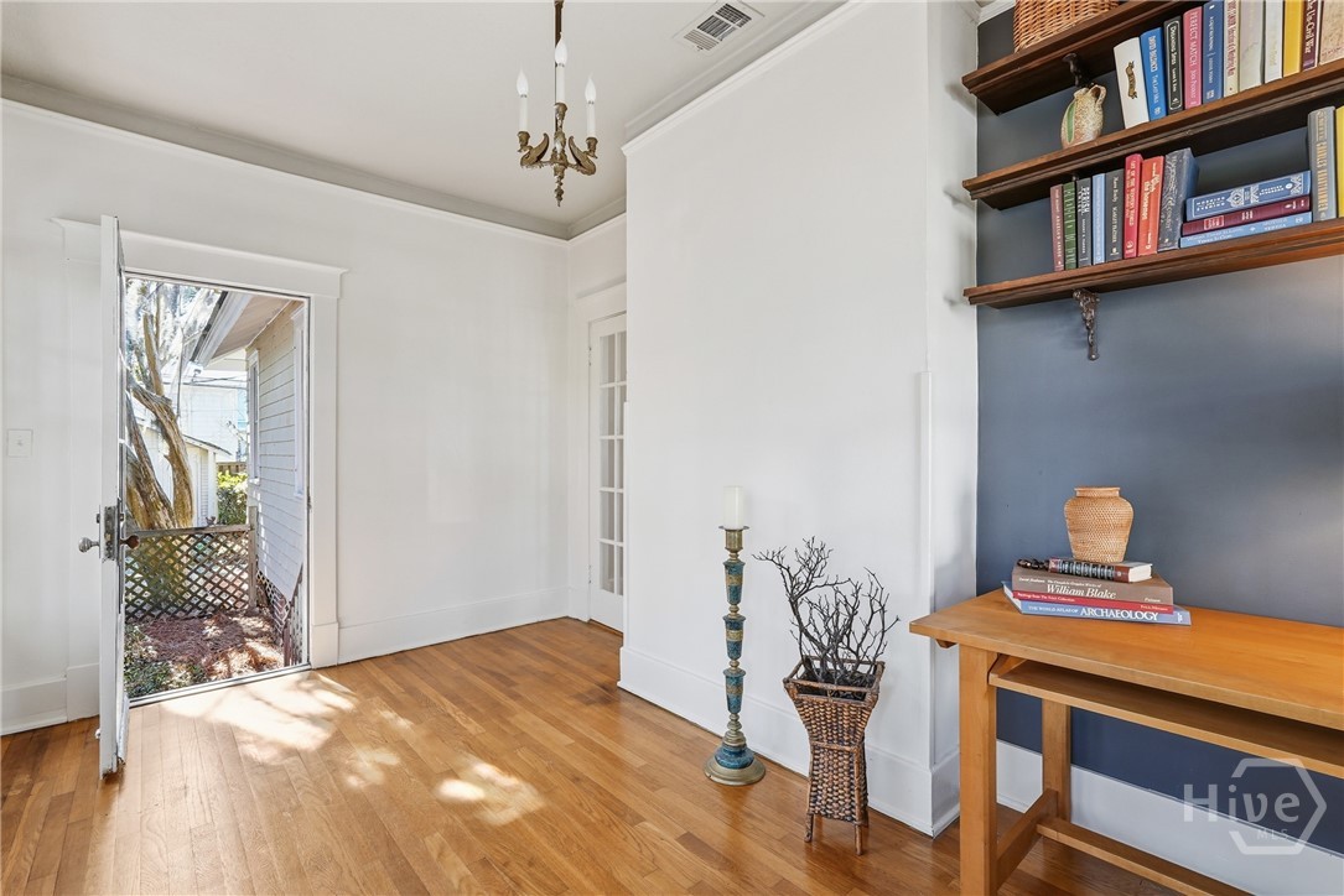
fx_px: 597
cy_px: 448
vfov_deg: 73.8
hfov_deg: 96.7
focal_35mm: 16
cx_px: 672
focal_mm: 16
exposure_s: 1/50
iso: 320
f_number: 9
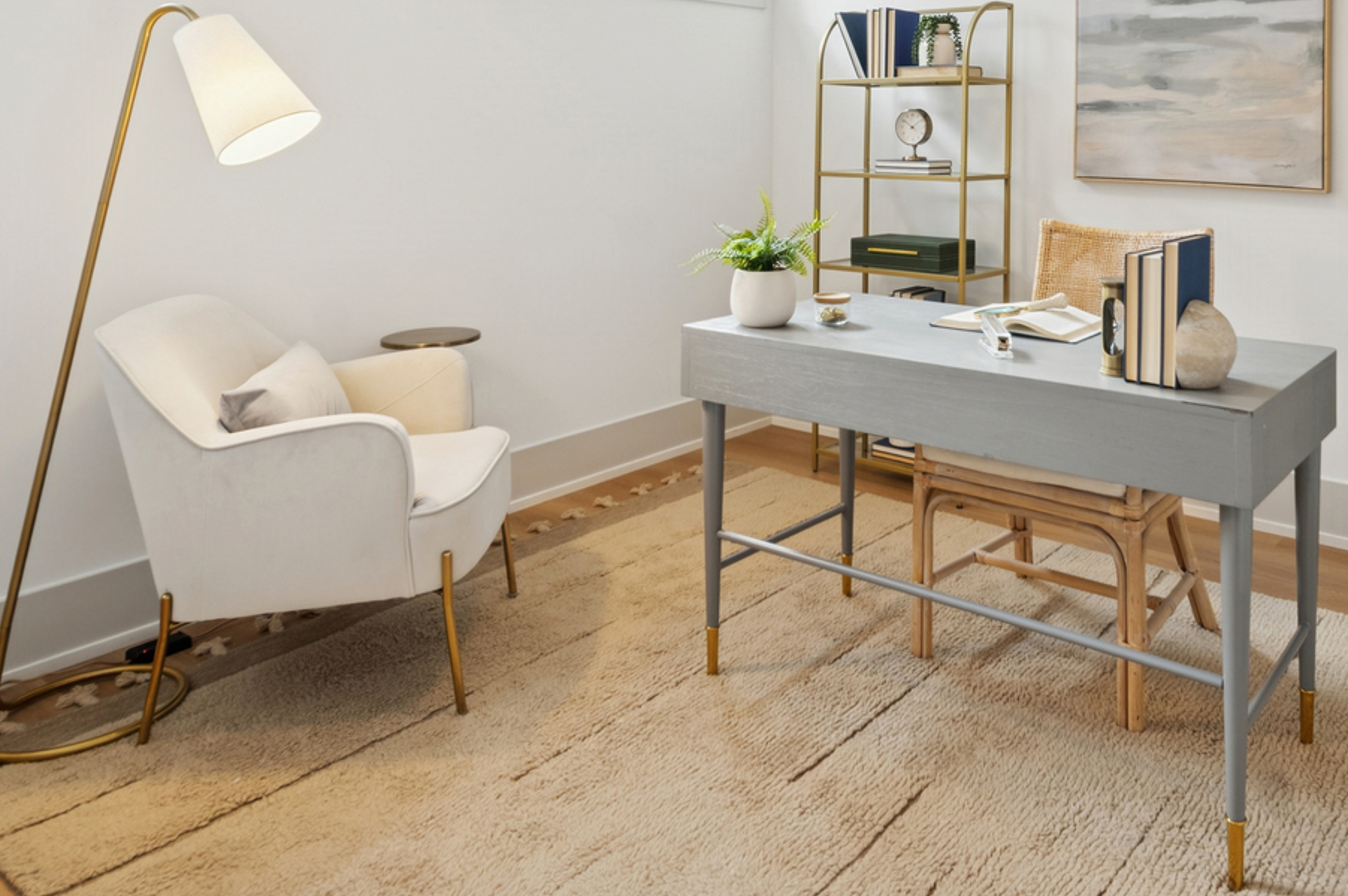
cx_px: 895
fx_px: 1010
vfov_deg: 44.1
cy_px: 108
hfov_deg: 65.7
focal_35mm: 27
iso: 200
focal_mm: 10
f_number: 10
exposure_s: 1/10
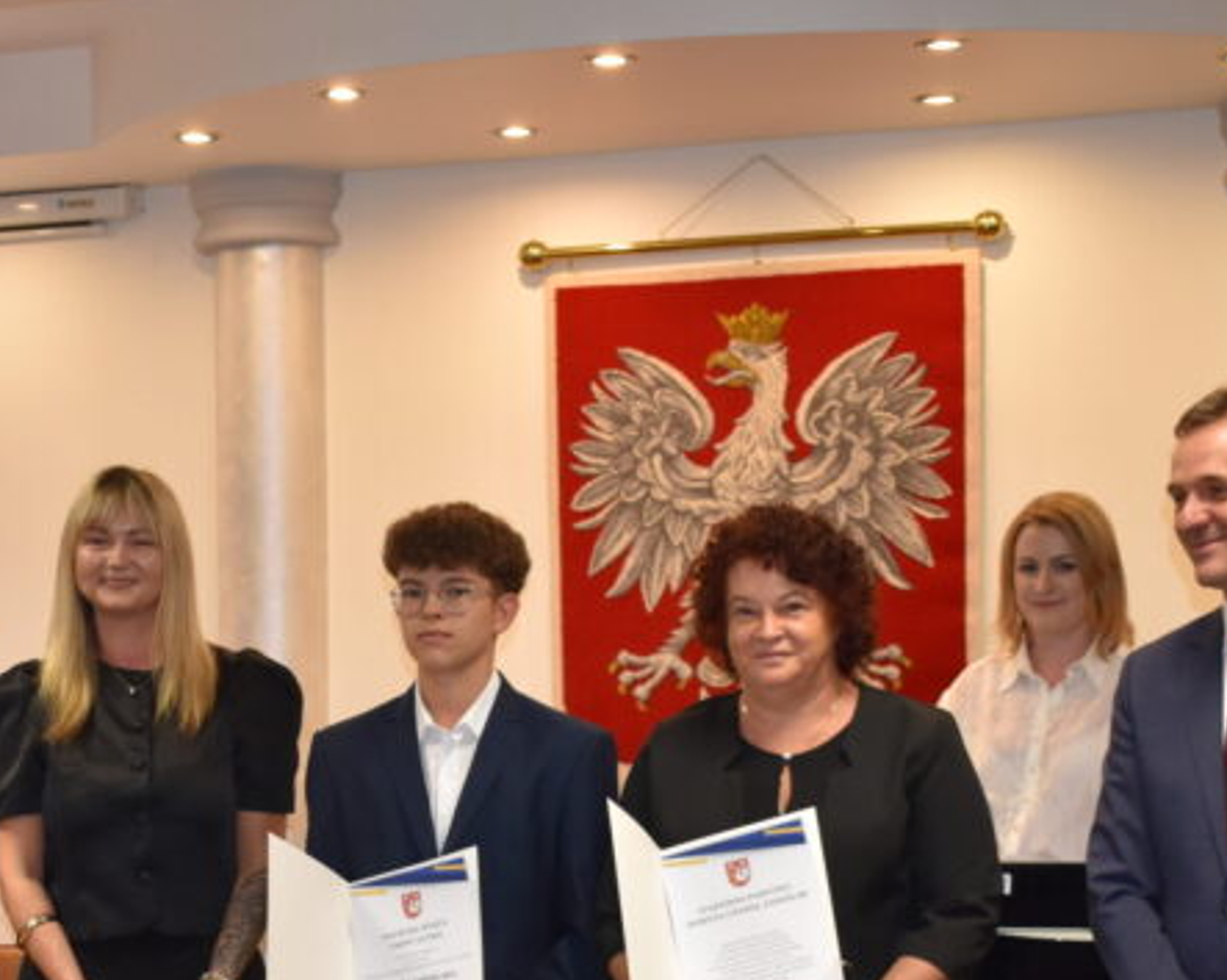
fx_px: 3231
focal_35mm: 89
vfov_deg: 17.0
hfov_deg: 21.2
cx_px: 249
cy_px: 883
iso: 800
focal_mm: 29
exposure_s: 1/160
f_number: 4.2
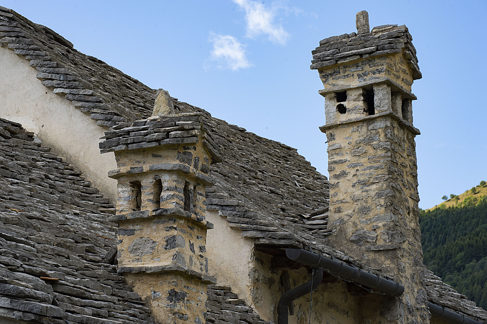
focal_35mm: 120
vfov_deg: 11.4
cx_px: 244
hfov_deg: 17.1
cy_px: 162
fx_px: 1622
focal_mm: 120
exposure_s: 1/400
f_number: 11
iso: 800
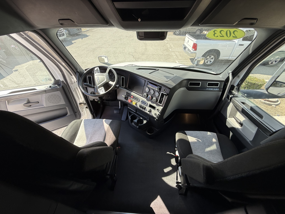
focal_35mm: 14
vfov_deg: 85.7
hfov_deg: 102.1
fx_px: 115
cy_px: 107
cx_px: 142
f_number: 2.2
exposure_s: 1/201
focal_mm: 2.22
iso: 50
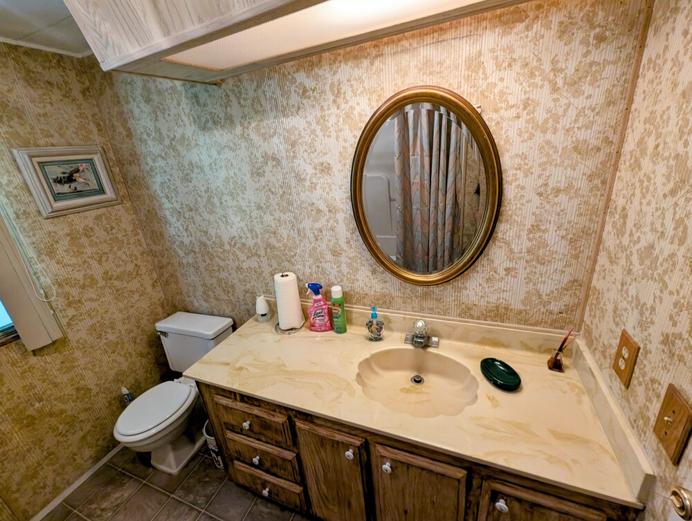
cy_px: 260
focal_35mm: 13
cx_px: 346
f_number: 2.2
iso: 178
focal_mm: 1.95
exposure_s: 1/60
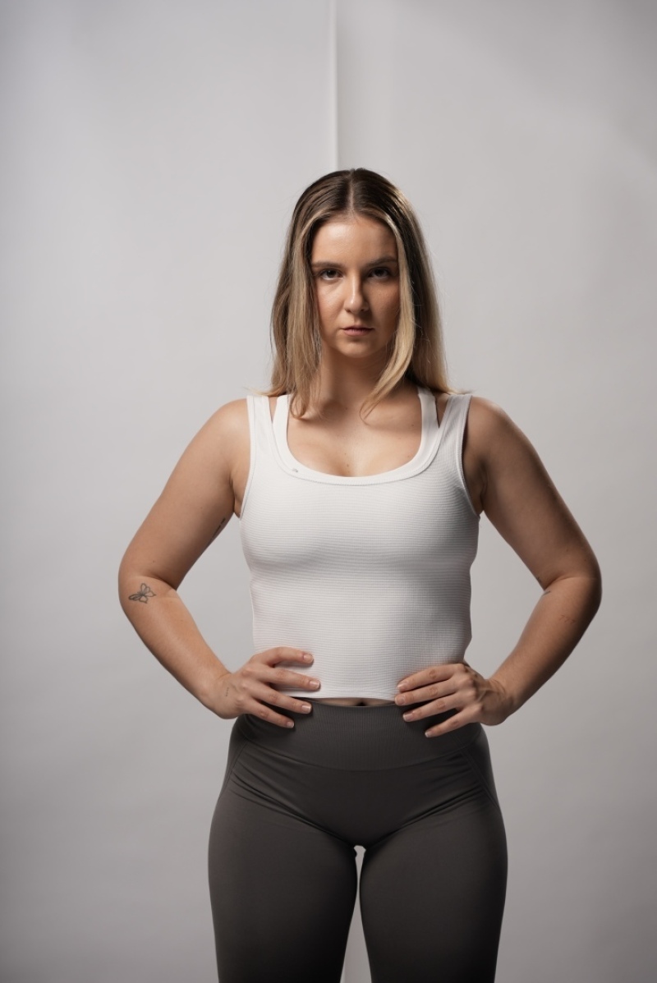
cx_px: 328
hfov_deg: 19.5
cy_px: 492
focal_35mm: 70
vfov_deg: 28.8
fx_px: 1913
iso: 100
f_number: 4
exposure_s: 1/250
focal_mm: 70
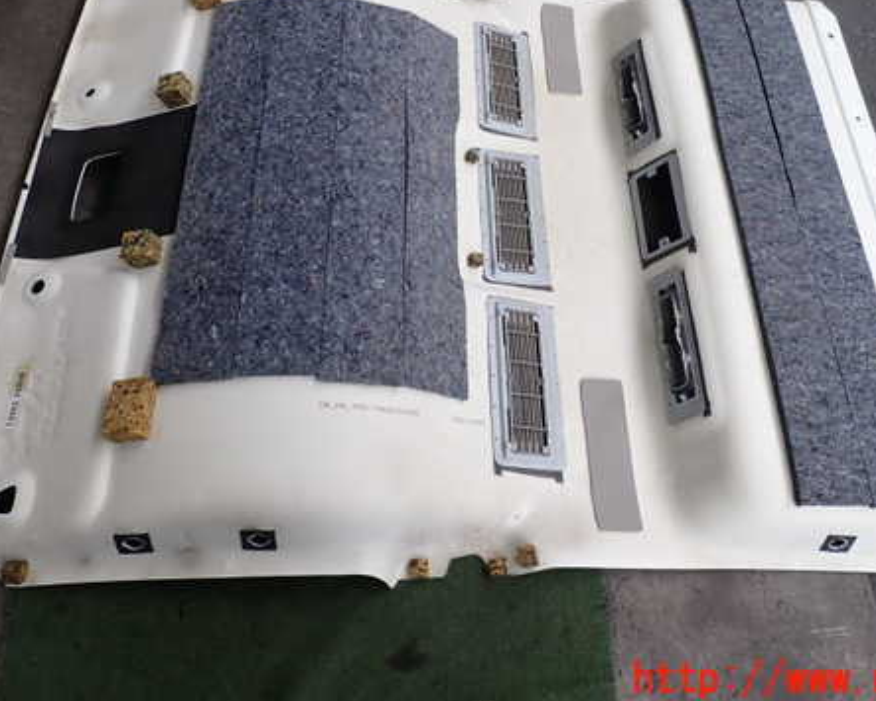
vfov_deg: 44.2
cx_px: 487
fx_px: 855
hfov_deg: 54.1
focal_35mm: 33
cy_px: 261
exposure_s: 1/320
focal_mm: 4.5
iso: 100
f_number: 2.8
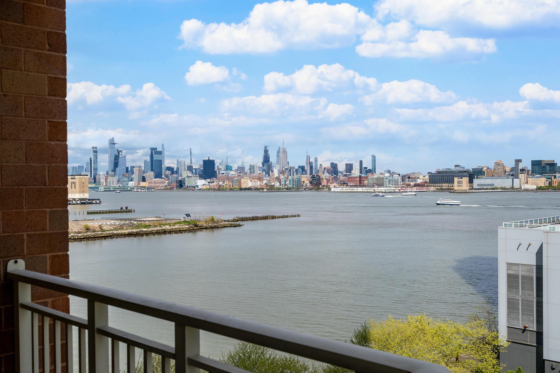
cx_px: 277
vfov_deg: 35.9
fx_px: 575
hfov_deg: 51.9
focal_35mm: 37
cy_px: 188
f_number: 7.1
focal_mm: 24
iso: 500
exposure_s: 1/2500
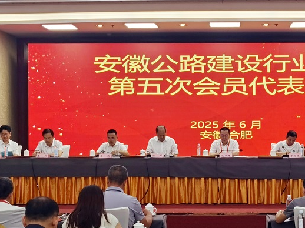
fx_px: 749
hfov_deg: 22.8
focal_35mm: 85
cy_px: 144
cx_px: 230
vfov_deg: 17.3
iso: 50
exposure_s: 1/195
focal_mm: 5.56
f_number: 1.6
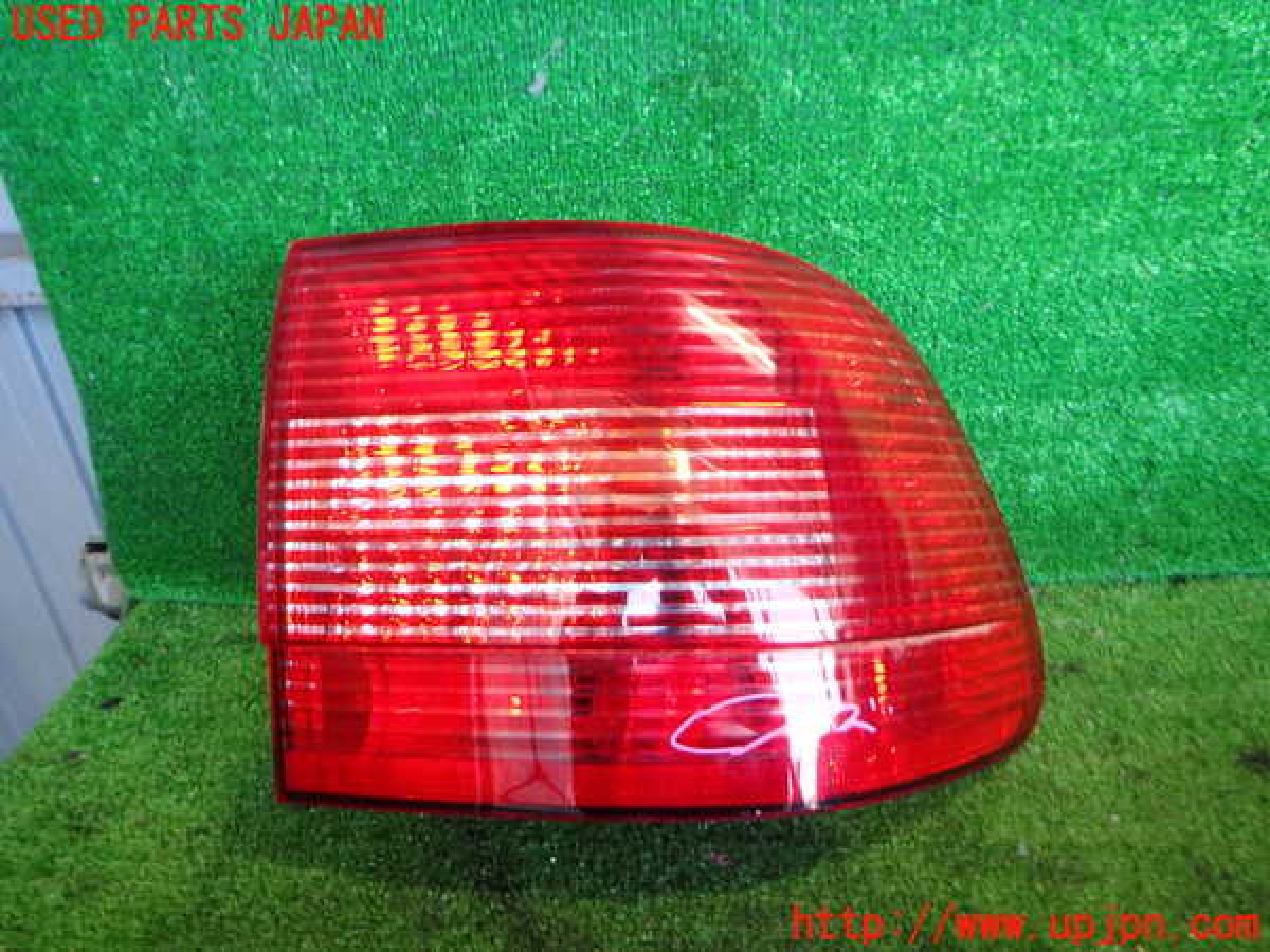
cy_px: 476
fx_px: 917
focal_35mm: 25
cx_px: 635
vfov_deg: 54.9
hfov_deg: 69.4
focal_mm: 4.5
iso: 200
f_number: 2
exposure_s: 1/50
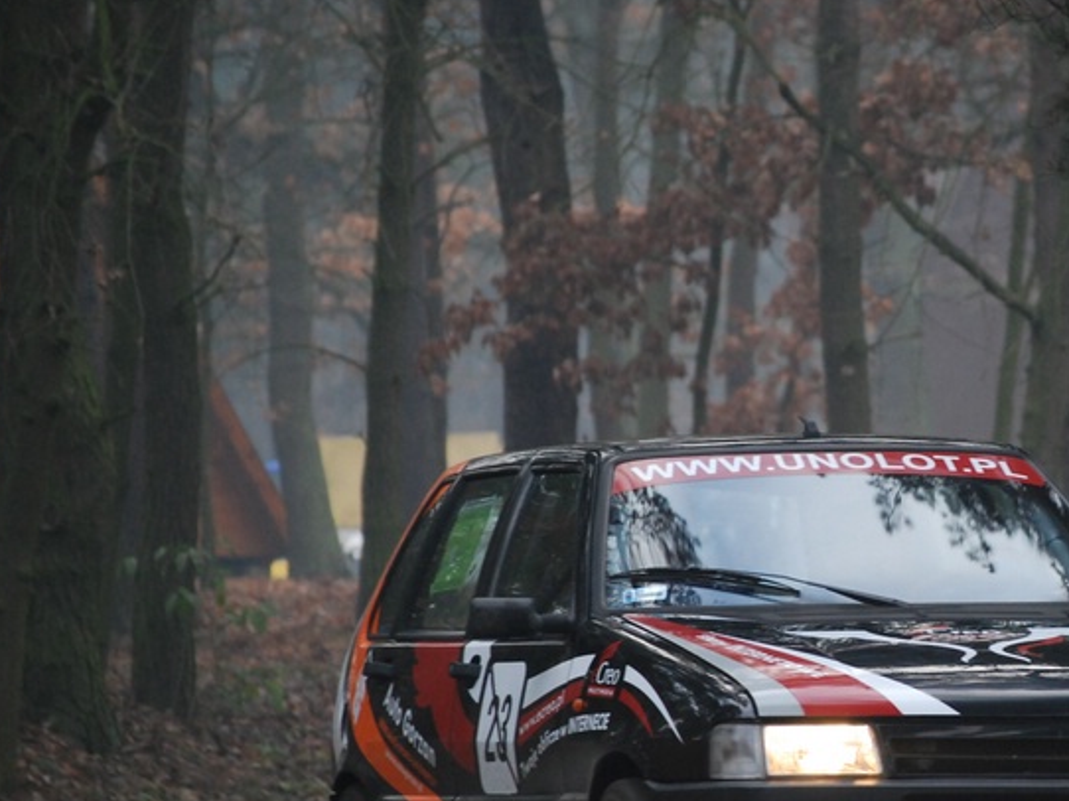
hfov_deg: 5.8
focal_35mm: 344
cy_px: 586
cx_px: 918
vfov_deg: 4.3
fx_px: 10614
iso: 800
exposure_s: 1/250
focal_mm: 135
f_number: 5
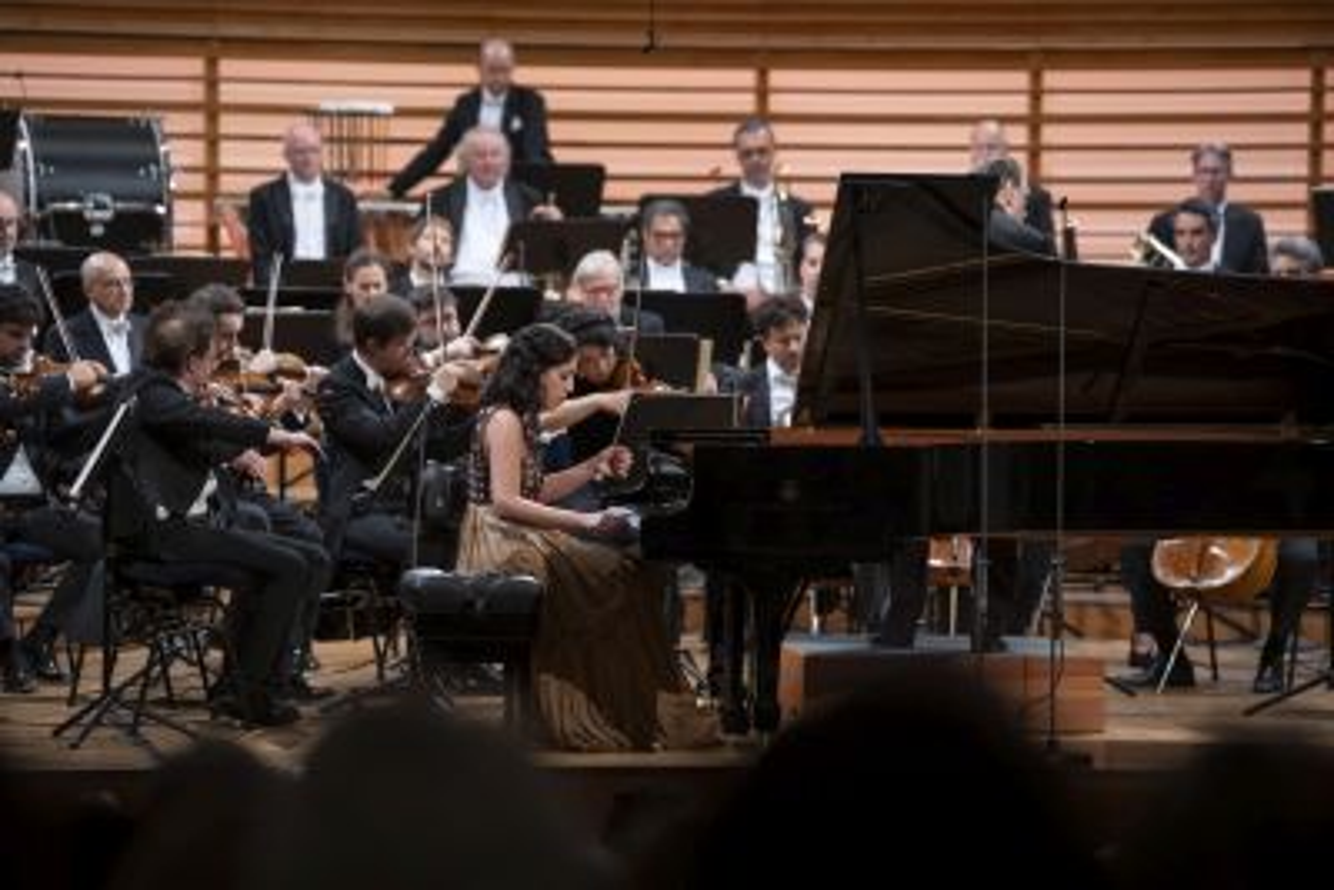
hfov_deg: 10.3
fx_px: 7413
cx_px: 667
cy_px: 445
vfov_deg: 6.9
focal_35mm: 200
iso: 2000
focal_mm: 200
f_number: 3.5
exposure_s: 1/200
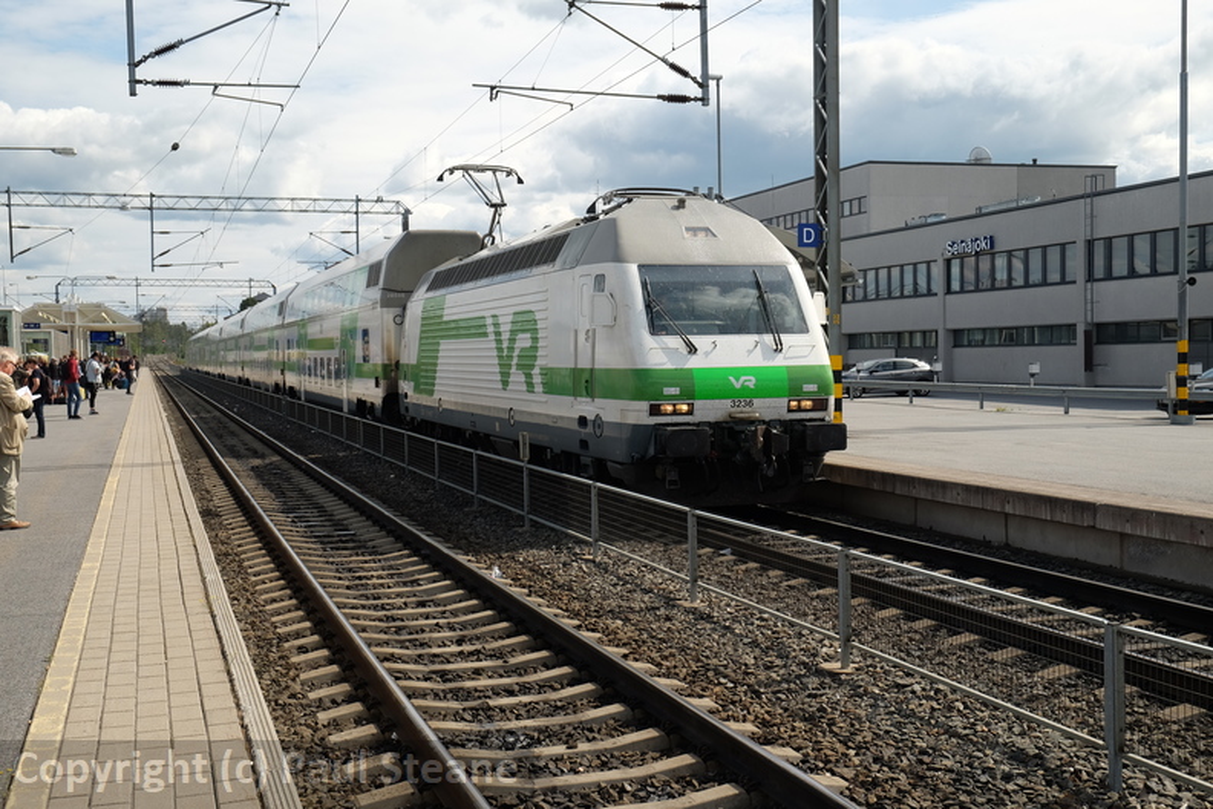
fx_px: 1348
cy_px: 404
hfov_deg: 48.5
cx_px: 606
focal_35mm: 40
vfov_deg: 33.4
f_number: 6.4
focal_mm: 26.5
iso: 200
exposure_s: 1/420
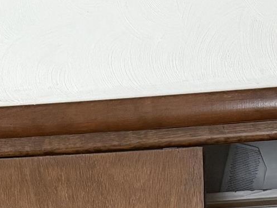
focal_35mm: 149
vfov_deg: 8.8
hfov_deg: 13.3
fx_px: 1192
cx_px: 156
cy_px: 545
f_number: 1.78
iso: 400
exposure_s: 1/60
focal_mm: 6.76
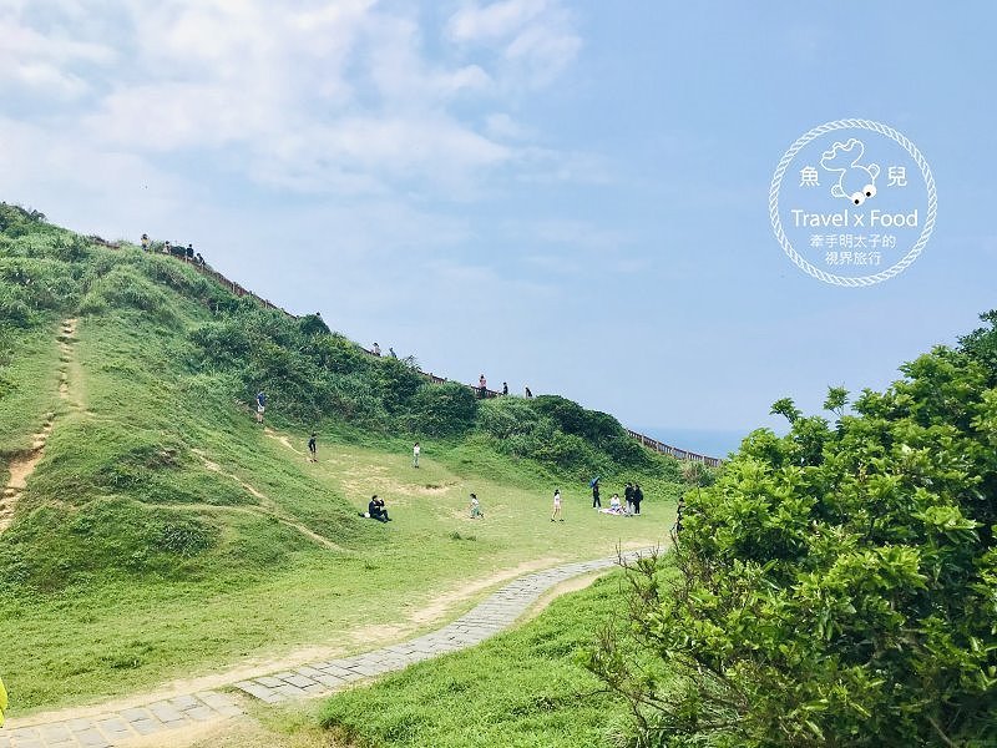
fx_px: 806
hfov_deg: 63.4
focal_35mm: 28
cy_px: 374
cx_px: 498
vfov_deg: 49.7
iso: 20
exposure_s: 1/3425
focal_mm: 3.99
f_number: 1.8
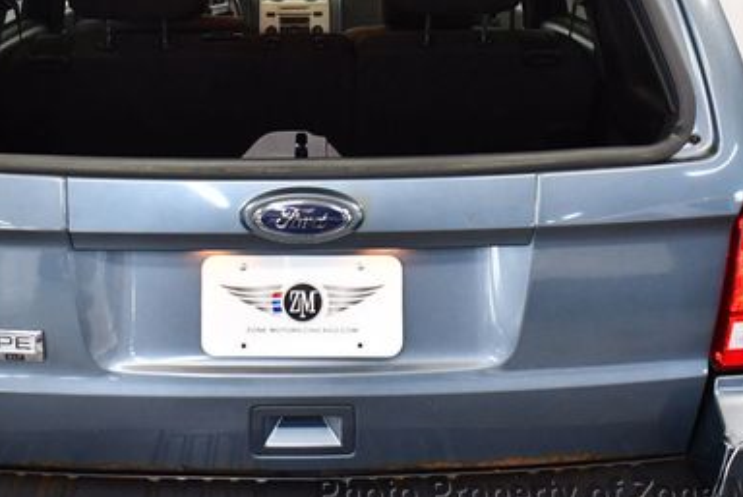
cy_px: 116
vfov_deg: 22.4
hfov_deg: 33.2
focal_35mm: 60
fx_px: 1240
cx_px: 292
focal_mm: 18
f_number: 3.5
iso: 1400
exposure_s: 1/125
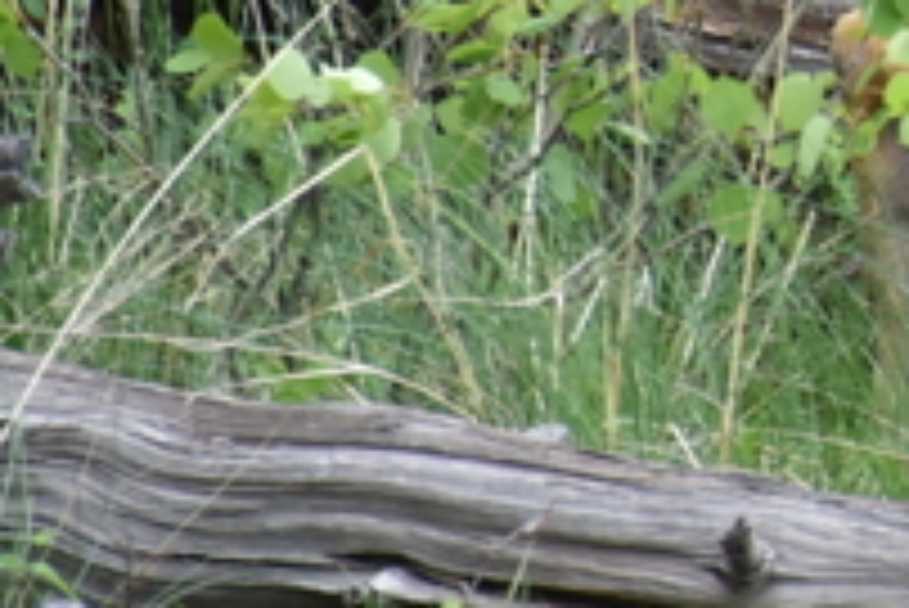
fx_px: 48058
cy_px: -378
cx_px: 2277
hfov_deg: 1.1
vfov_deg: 0.7
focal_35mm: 1902
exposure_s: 1/640
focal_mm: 300
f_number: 5.6
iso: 1250
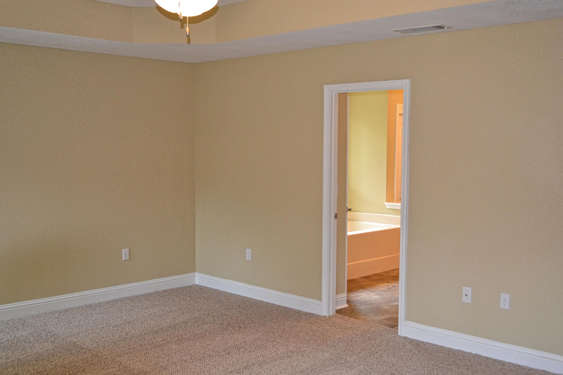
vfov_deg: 34.2
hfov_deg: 49.6
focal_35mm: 39
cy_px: 188
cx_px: 282
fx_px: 610
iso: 1250
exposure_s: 1/60
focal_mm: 26
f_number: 4.2
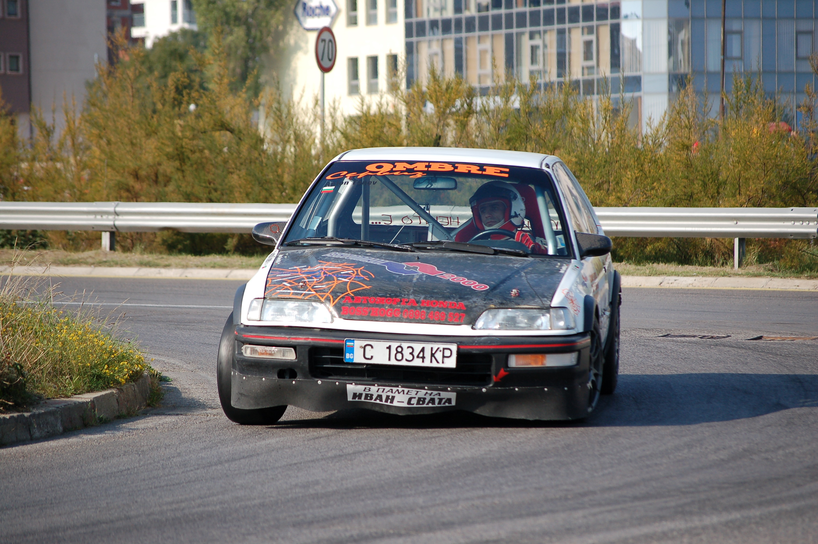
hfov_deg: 10.2
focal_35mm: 202
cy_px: 272
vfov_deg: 6.8
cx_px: 409
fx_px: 4597
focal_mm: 135
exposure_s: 1/1000
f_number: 5
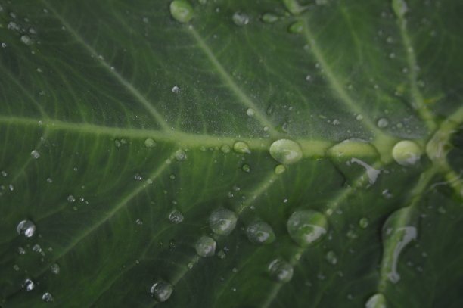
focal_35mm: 82
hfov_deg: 24.6
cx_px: 232
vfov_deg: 16.5
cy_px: 154
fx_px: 1060
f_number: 5.6
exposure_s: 1/40
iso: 100
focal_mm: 55
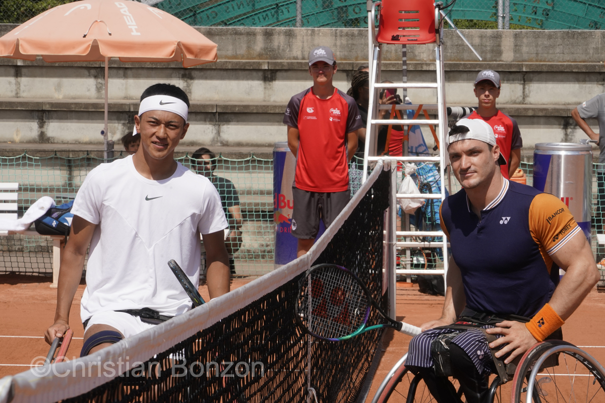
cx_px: 302
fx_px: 2185
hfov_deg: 15.8
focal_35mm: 130
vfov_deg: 10.5
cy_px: 202
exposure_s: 1/500
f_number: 22
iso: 800
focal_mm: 130
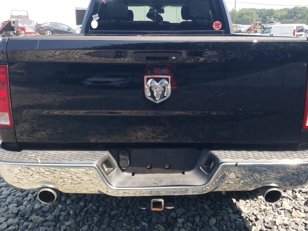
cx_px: 157
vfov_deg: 41.7
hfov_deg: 54.0
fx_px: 303
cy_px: 102
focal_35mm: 34
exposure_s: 1/769
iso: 50
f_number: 1.5
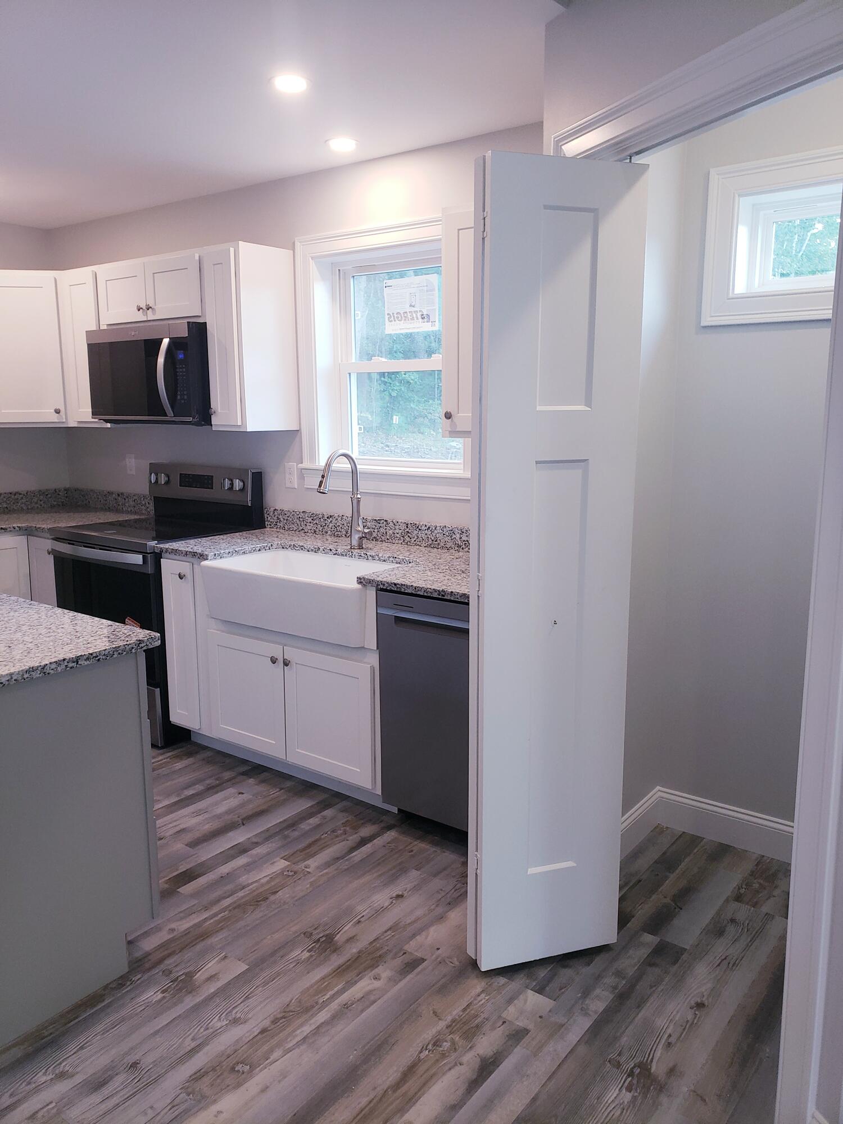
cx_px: 422
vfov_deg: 67.3
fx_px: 844
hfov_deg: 53.1
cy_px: 562
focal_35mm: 26
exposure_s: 1/60
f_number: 2.4
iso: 160
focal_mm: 4.3
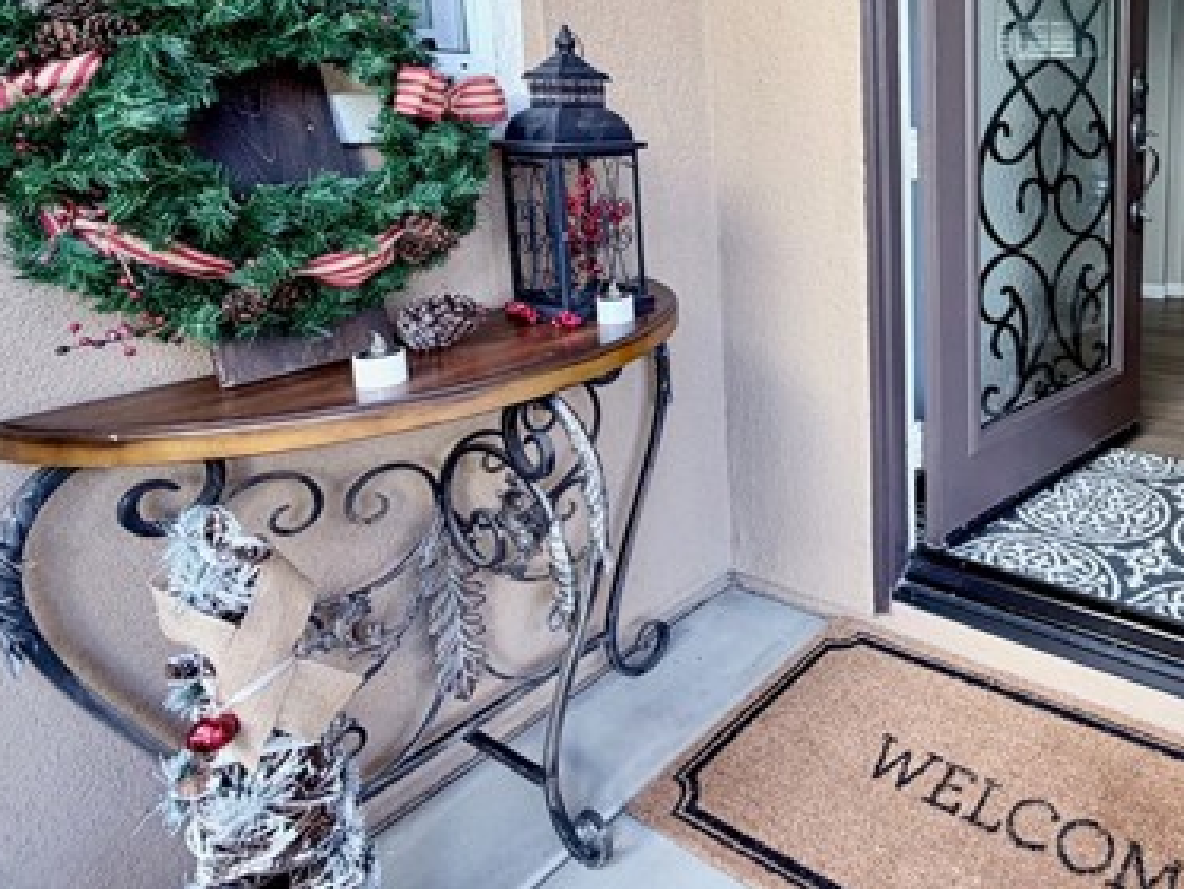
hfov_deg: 64.0
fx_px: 821
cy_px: 235
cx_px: 981
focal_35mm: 24
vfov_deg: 54.5
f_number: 2.2
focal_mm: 2.22
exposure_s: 1/121
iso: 64
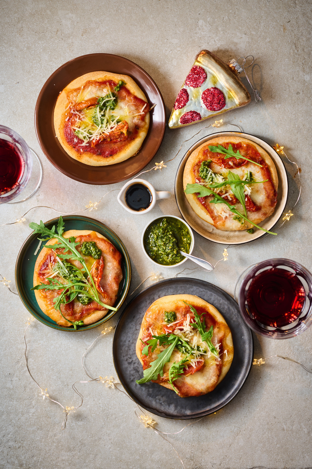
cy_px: 234
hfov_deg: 16.1
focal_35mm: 85
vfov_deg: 23.9
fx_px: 1106
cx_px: 156
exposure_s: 1/6
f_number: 8
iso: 100
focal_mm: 85
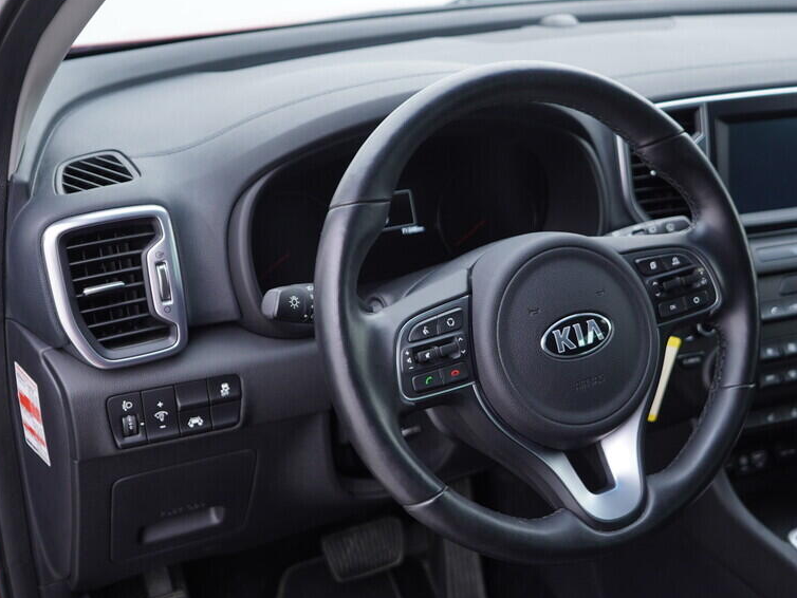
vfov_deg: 30.9
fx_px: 1082
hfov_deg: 40.3
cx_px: 477
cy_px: 269
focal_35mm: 47
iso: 160
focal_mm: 24
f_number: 2.8
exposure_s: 1/40
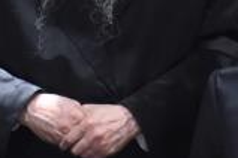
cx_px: -241
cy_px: 92
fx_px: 14927
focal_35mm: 2258
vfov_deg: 0.6
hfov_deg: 0.9
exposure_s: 1/100
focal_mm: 350
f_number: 6
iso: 4000
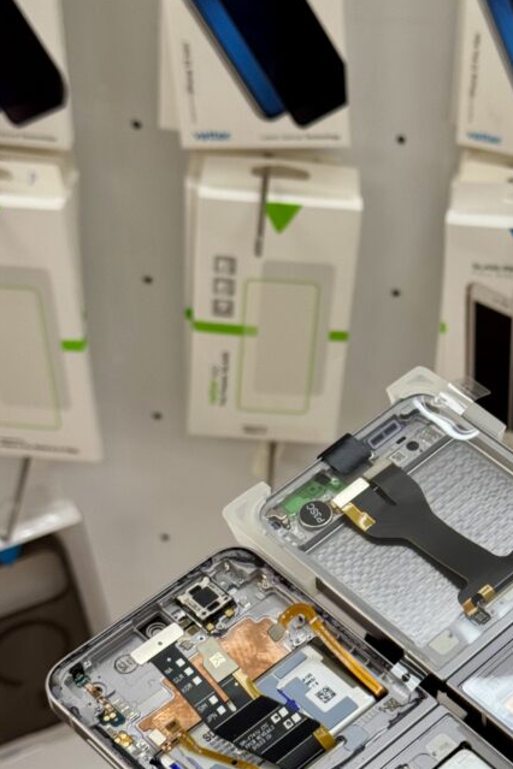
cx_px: 459
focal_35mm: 80
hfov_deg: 16.8
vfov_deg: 25.2
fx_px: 1710
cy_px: 534
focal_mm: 6.76
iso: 64
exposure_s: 1/50
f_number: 1.78
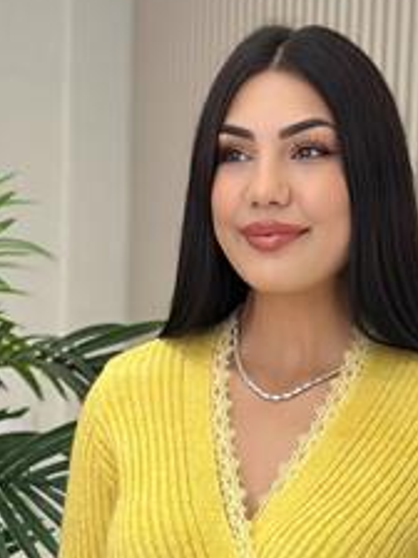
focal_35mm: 114
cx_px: 209
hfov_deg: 13.0
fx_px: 1835
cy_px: 627
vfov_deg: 16.7
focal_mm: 6.86
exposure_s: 1/220
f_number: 1.78
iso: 80
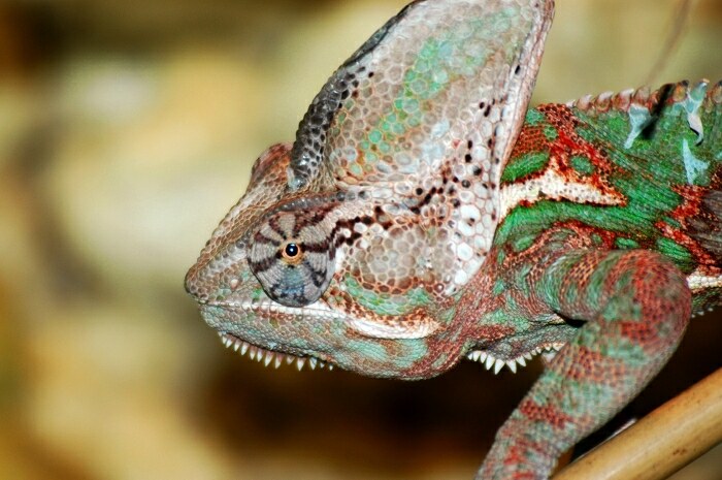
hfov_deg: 6.5
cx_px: 361
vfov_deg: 4.4
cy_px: 240
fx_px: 6310
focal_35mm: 315
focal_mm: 210
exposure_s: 1/125
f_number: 5.6
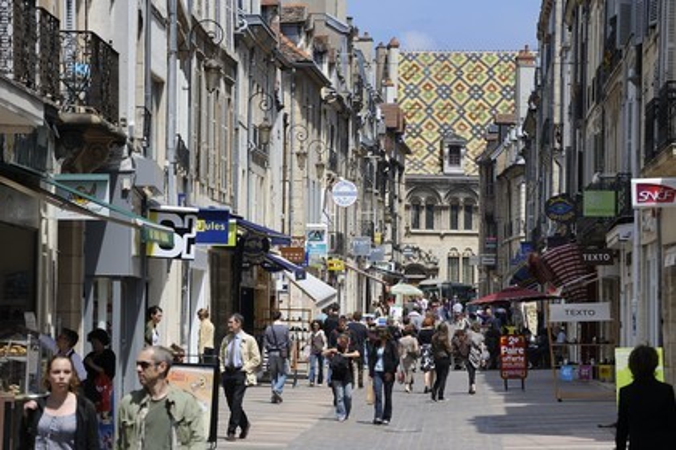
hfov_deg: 12.1
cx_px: 338
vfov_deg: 8.1
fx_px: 3190
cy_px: 225
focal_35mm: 170
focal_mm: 170
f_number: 10
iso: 200
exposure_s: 1/250
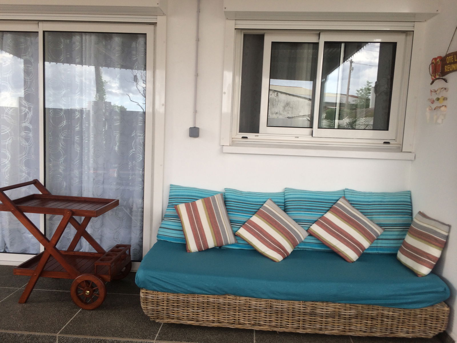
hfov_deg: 61.7
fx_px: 383
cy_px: 172
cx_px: 228
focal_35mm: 29
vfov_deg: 48.2
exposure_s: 1/180
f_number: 2.2
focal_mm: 4.15
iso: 32
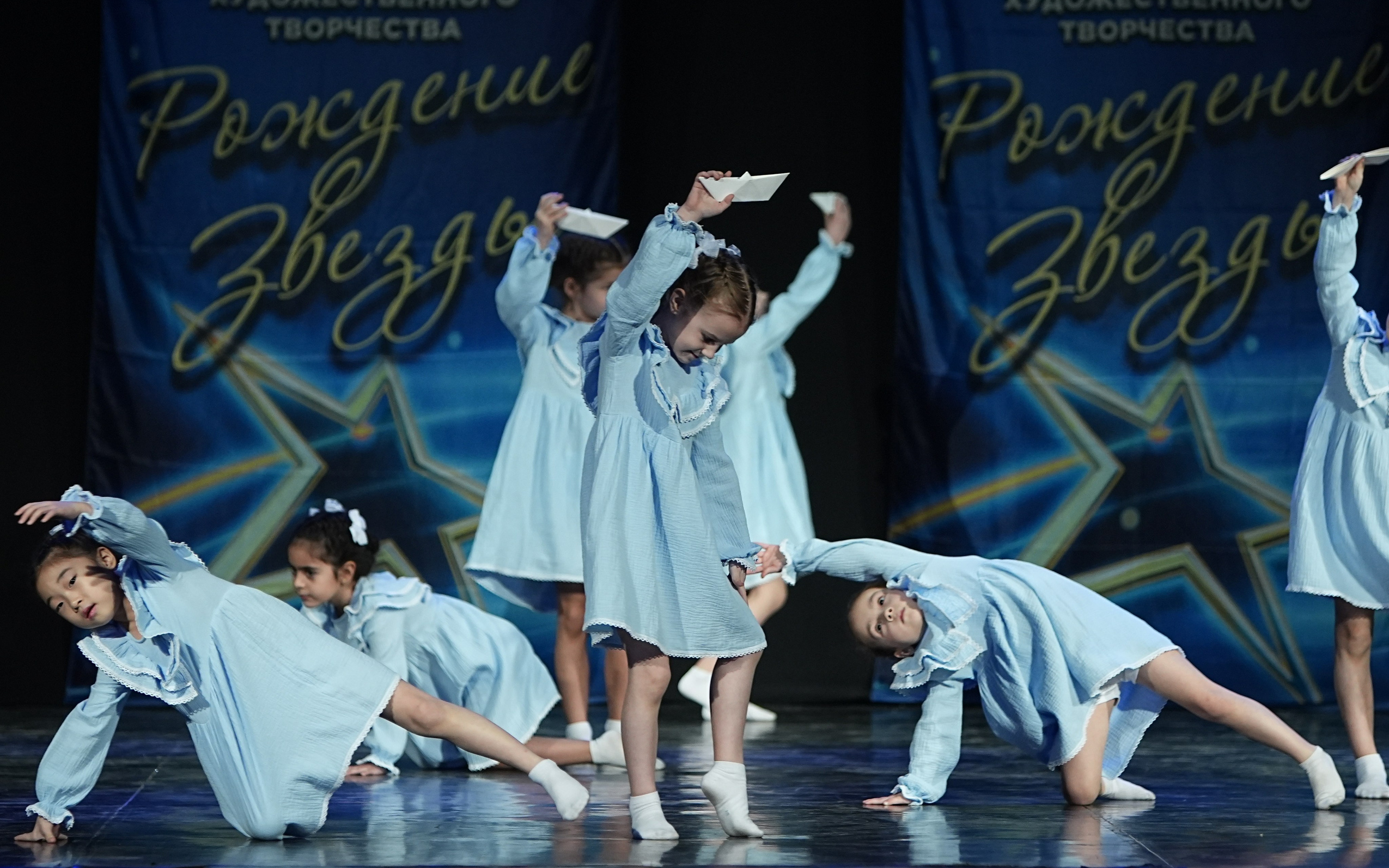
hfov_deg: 9.4
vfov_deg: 5.9
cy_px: 428
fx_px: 8404
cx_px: 696
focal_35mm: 222
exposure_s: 1/400
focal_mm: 145
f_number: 2.8
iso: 1600
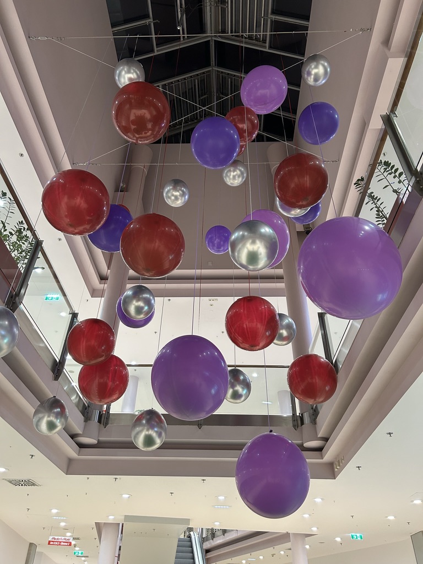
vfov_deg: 67.3
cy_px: 282
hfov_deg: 53.1
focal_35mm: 26
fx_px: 424
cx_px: 212
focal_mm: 5.7
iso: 160
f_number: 1.5
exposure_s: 1/60
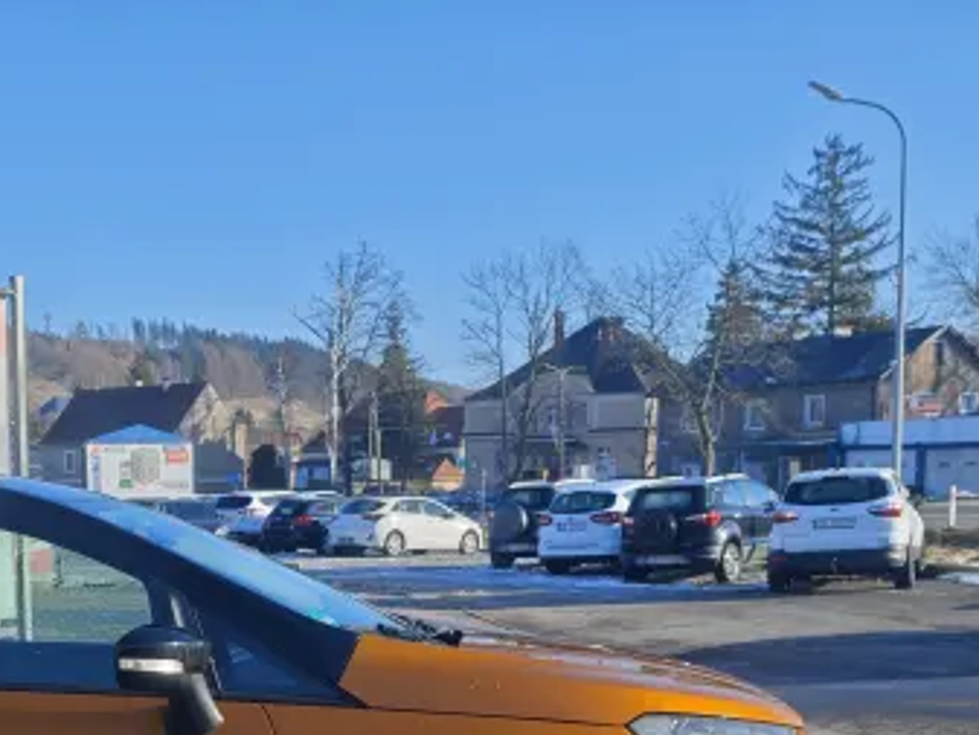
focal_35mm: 57
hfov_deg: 32.3
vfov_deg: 24.8
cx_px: 122
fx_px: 1613
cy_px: 689
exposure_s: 1/1042
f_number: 2.8
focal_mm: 8.72
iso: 50
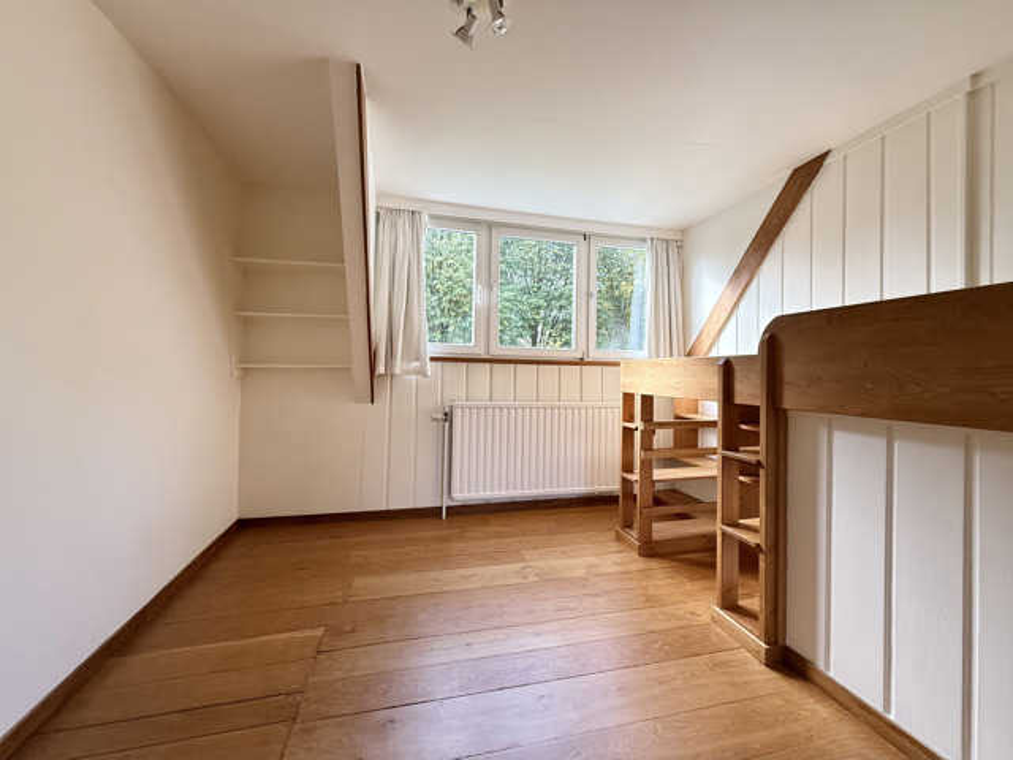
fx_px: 410
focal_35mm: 14
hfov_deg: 102.1
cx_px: 506
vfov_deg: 85.7
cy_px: 380
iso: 160
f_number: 2.2
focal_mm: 2.22
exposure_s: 1/99
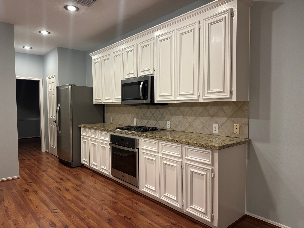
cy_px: 114
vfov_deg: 56.8
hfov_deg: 71.6
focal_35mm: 24
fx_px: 211
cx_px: 152
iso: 500
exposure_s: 1/60
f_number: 1.78
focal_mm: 6.76
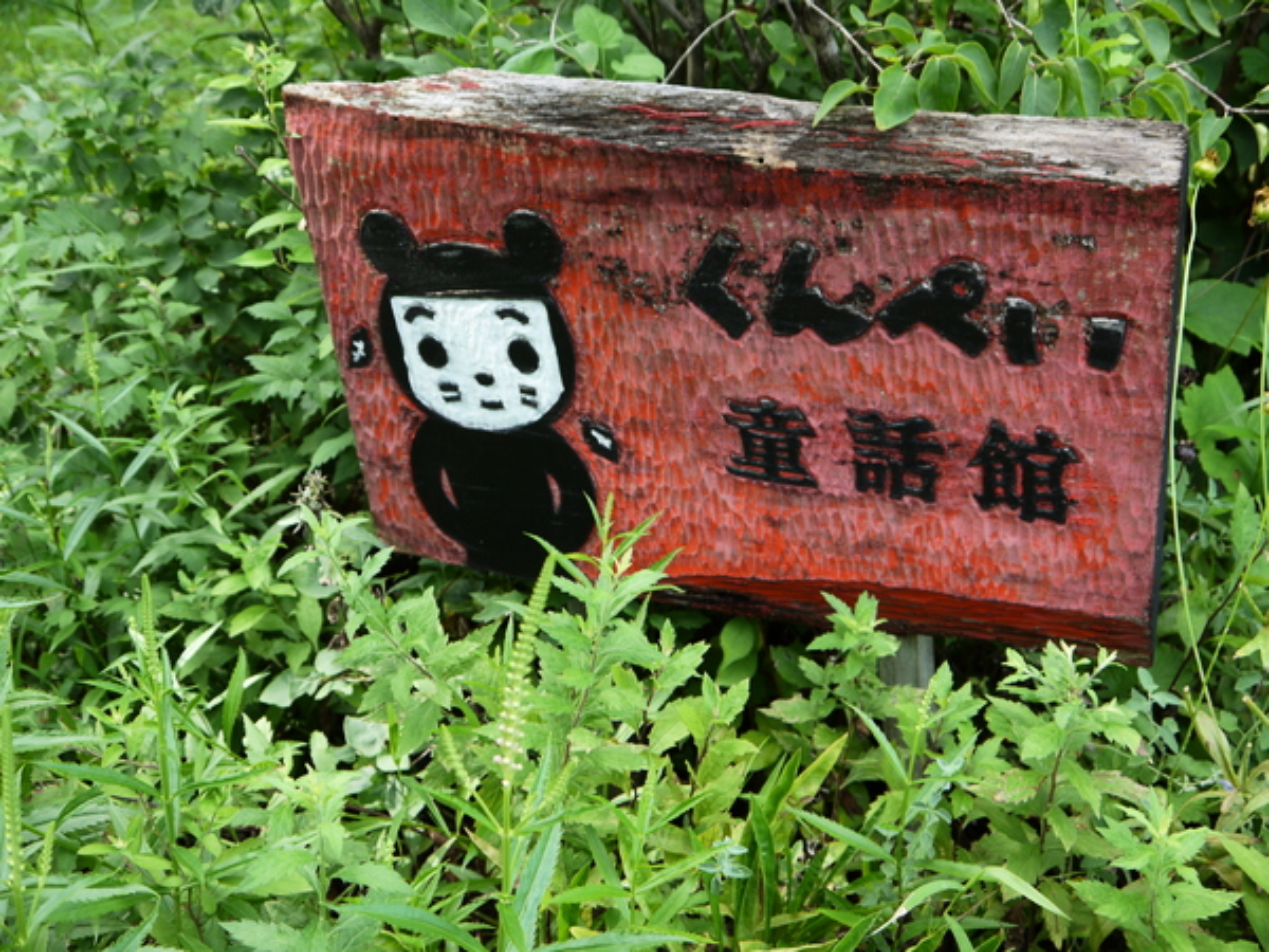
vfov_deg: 30.3
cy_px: 476
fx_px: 1760
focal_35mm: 48
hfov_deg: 39.7
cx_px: 634
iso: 125
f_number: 4.5
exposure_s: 1/60
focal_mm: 24
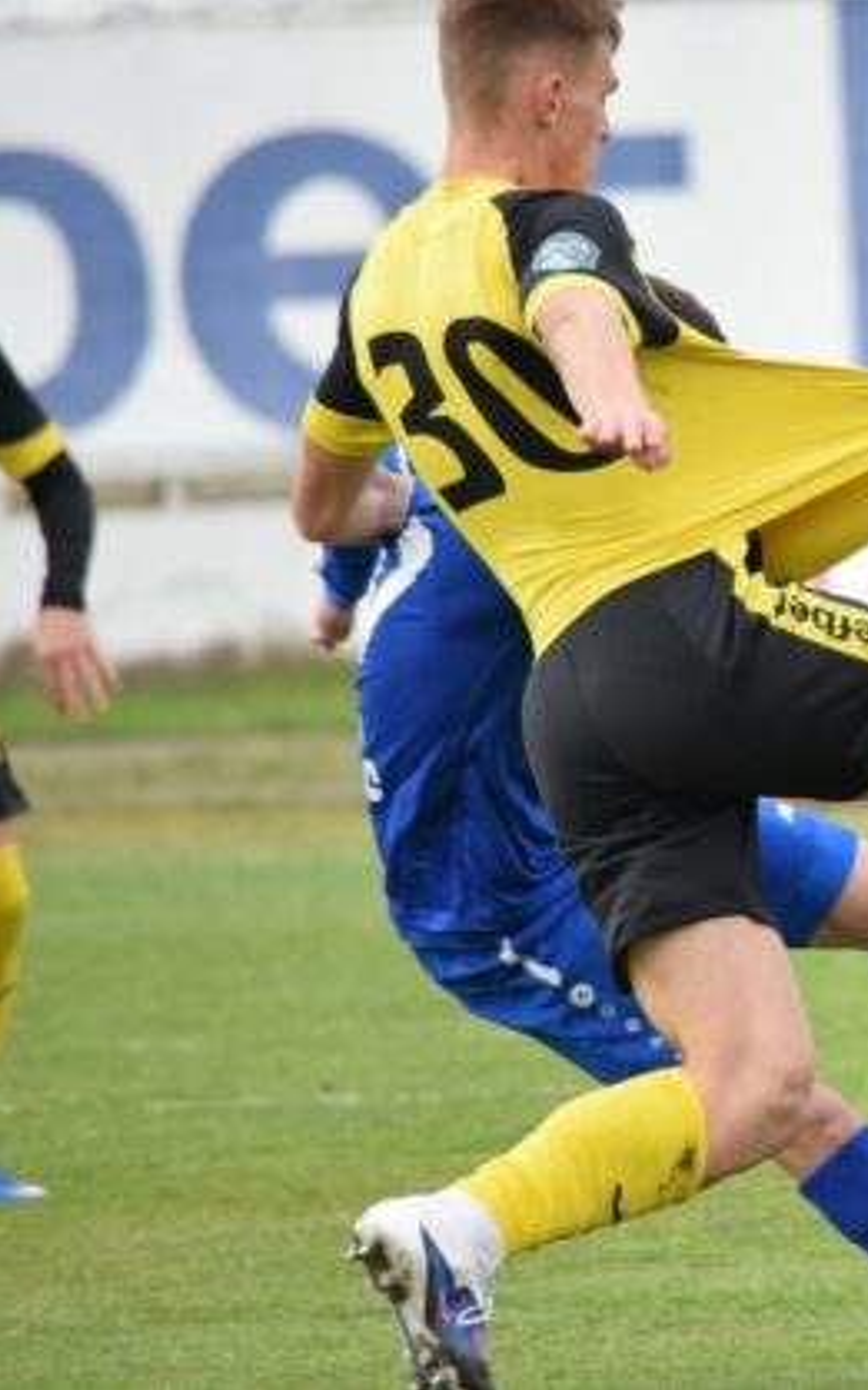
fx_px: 26210
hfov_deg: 1.9
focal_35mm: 692
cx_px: 1038
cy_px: 695
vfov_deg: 3.0
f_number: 5.6
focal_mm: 300
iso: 1600
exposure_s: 1/800
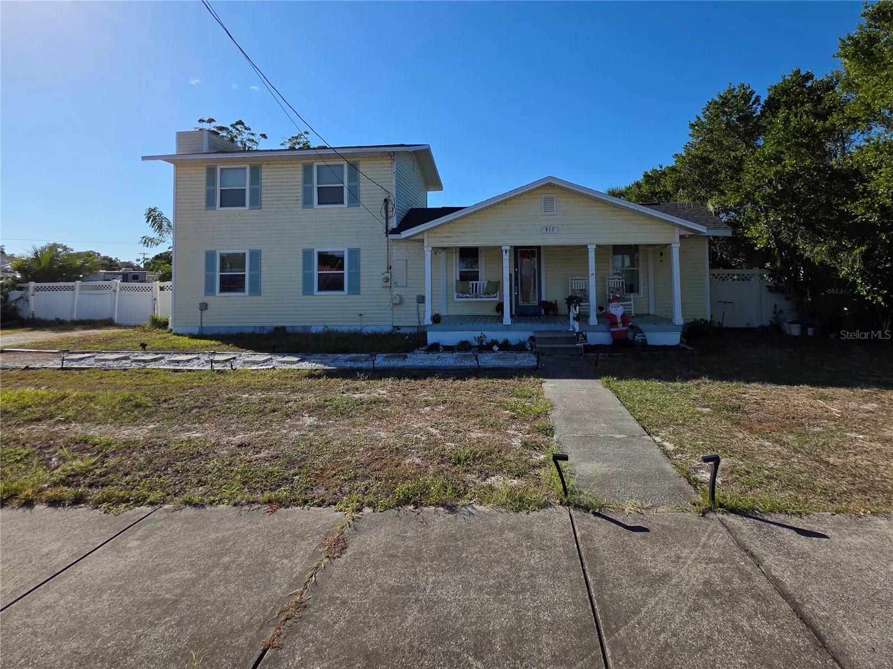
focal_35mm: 13
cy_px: 334
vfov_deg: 89.9
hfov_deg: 106.2
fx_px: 335
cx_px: 446
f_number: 1.9
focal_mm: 2.2
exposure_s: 1/3333
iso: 40
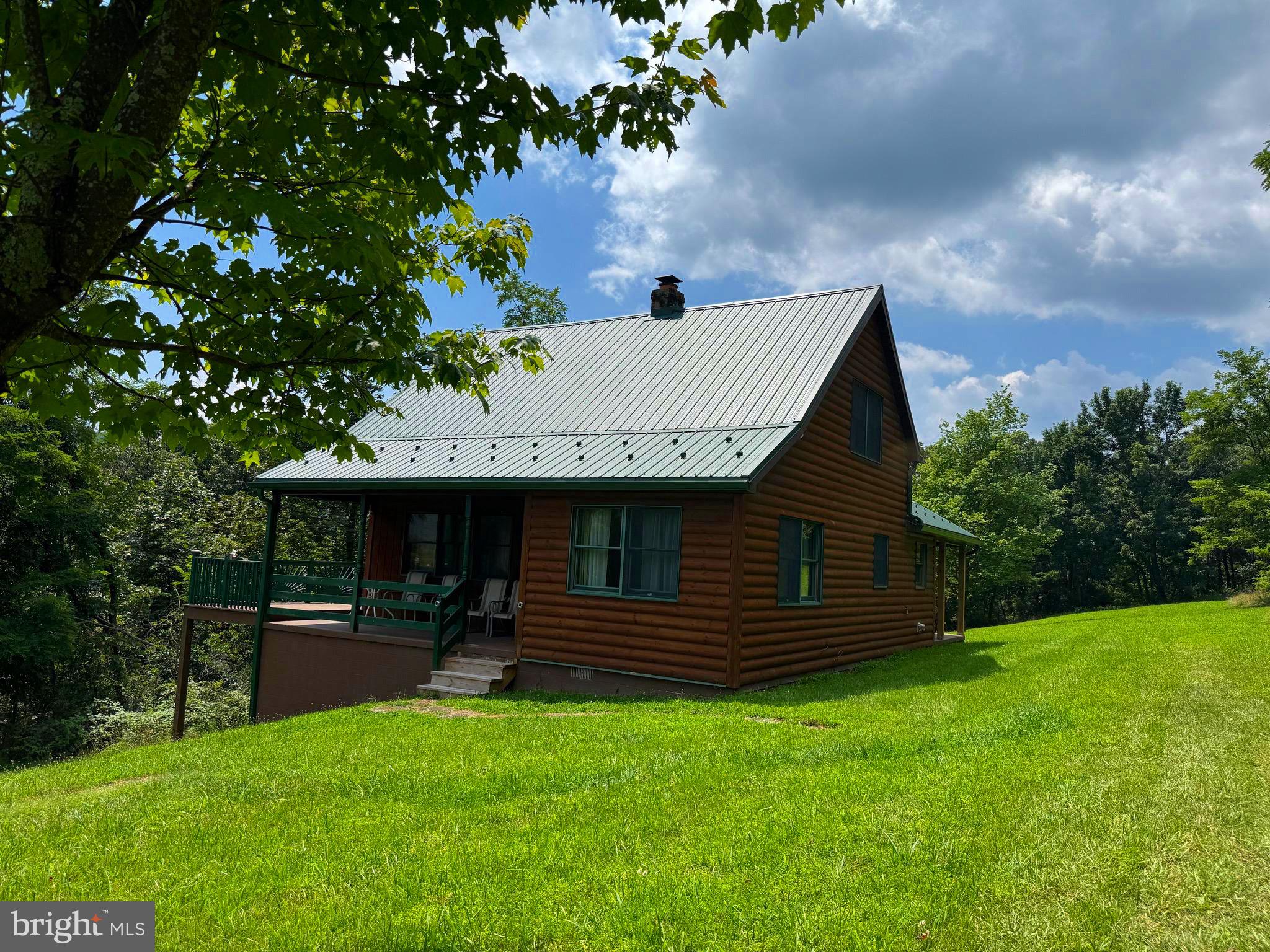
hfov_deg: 71.6
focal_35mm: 24
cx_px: 635
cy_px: 476
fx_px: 881
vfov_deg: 56.8
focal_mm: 6.76
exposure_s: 1/7092
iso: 80
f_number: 1.78
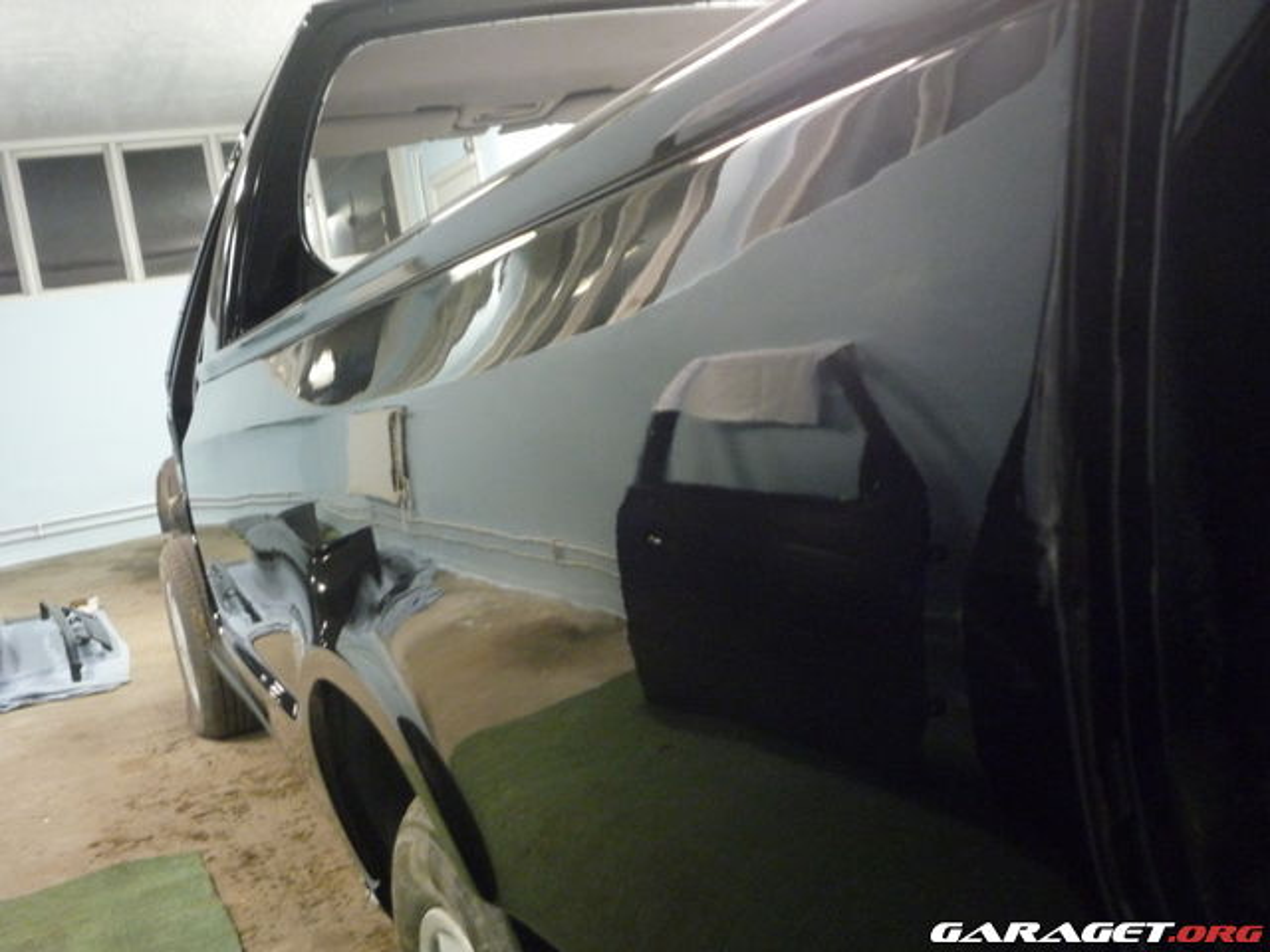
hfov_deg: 55.4
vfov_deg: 42.9
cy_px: 476
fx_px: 1211
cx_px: 635
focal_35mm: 33
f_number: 3.6
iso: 400
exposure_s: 1/6
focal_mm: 5.8
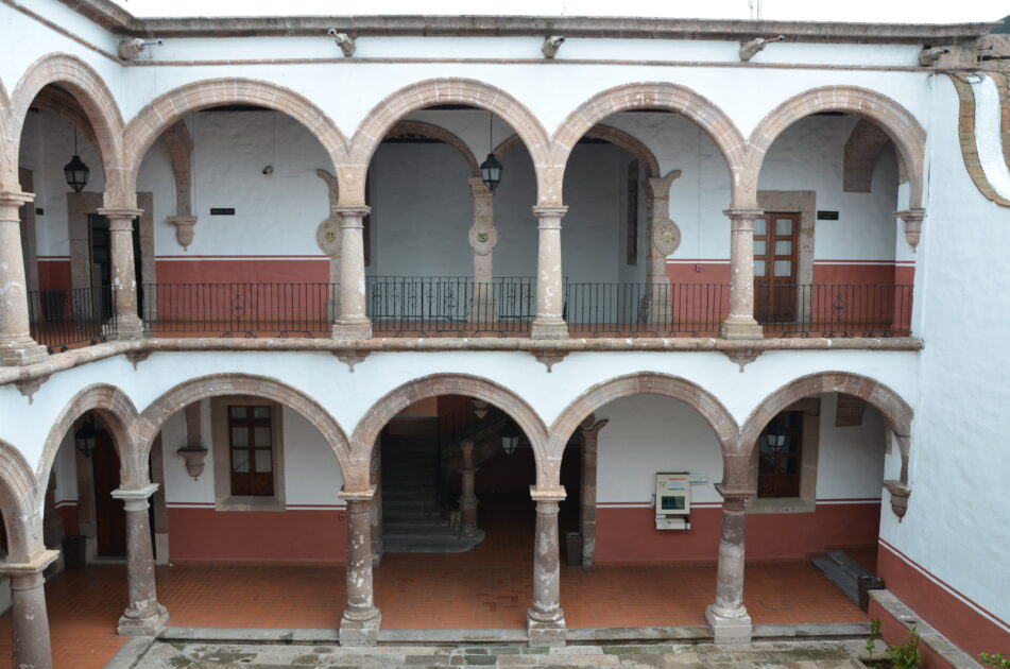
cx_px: 505
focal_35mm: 27
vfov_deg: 47.7
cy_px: 334
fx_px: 756
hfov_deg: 67.5
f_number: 7.1
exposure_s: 1/200
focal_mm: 18
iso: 200
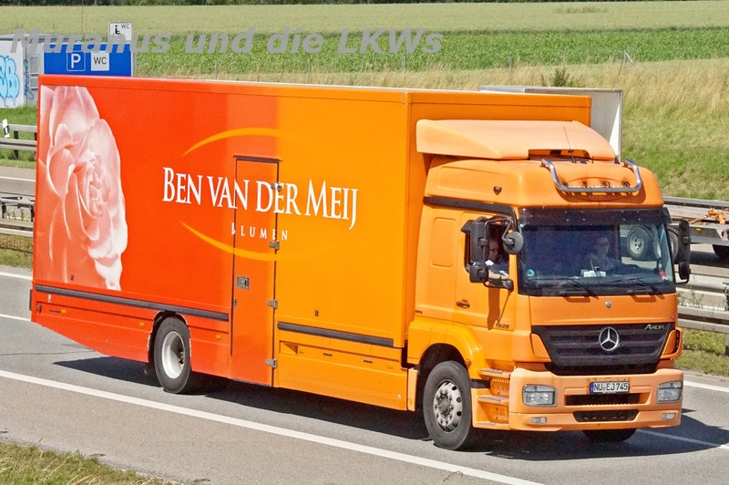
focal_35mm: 112
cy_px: 242
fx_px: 2276
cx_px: 364
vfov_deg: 12.2
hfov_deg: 18.2
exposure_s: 1/2500
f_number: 13
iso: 2500
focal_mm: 75
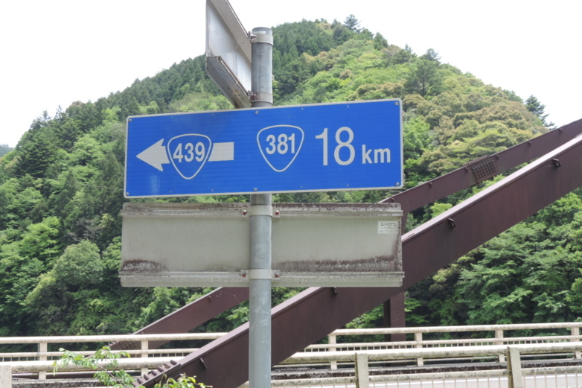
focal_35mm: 50
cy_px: 166
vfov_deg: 27.0
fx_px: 808
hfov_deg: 39.6
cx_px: 288
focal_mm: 8.3
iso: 80
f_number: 3.5
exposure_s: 1/200
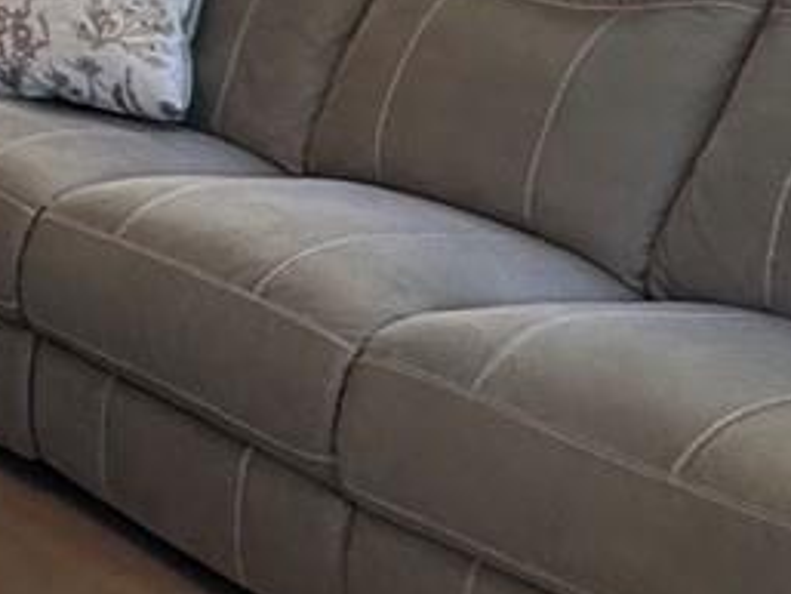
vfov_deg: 15.9
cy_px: -237
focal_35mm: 87
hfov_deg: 17.6
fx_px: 1989
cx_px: -686
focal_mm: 2.22
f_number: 2.2
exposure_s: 1/120
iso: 250
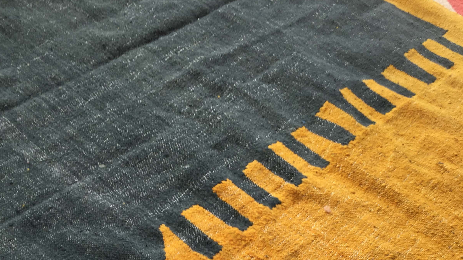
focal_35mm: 43
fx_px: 528
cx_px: 229
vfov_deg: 25.2
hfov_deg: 47.4
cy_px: 303
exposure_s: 1/50
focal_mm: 4.15
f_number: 2.2
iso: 32
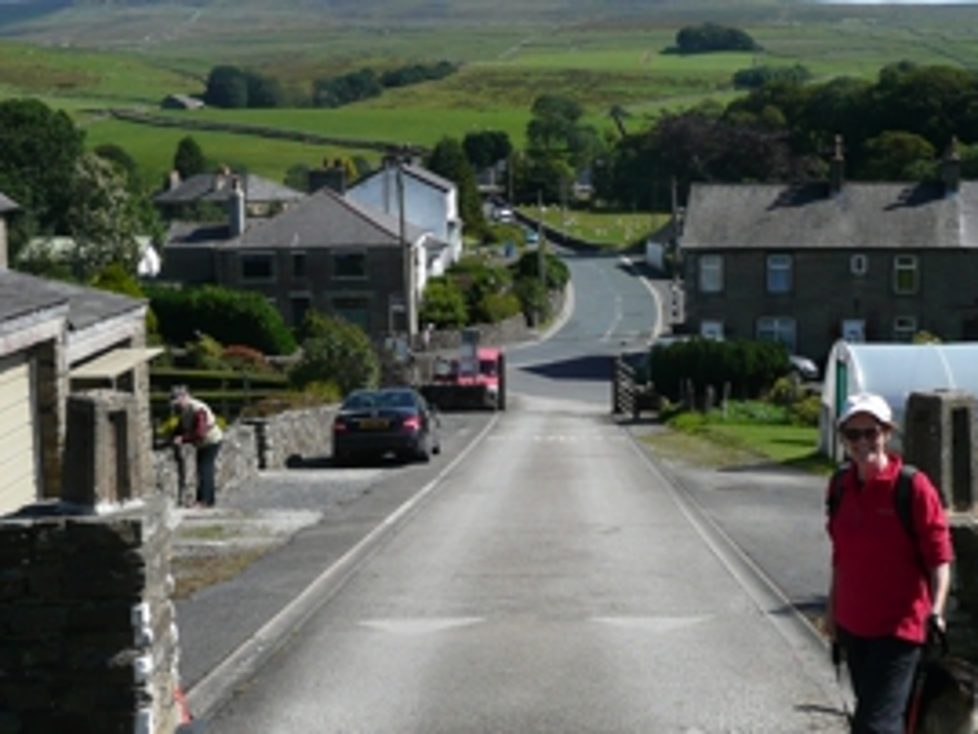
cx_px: 604
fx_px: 1470
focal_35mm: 52
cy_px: 296
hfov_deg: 36.6
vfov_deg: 28.0
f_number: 3.3
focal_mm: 4.6
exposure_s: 1/800
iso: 100
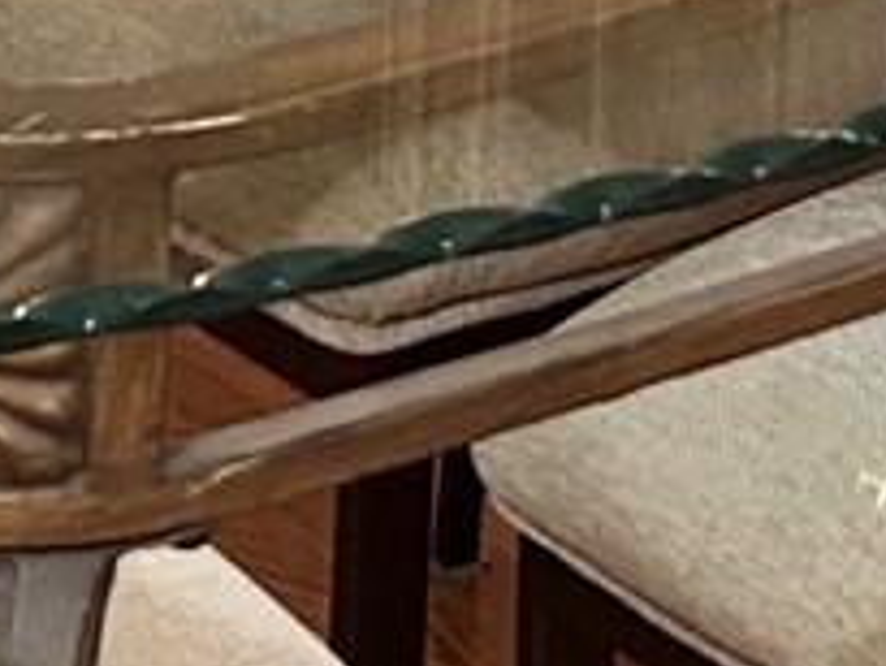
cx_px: 912
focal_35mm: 203
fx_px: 5199
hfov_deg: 9.7
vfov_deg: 6.6
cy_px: -1341
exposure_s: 1/60
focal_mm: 5.7
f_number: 1.5
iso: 250
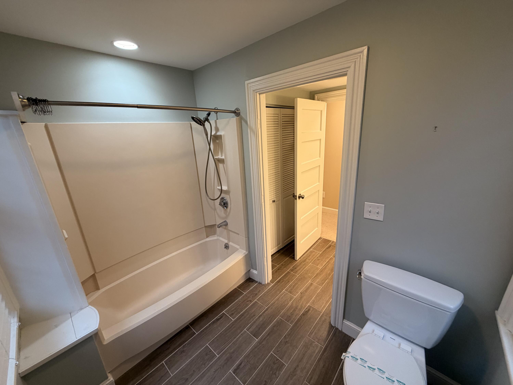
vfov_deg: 85.7
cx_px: 256
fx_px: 207
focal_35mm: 14
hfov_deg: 102.1
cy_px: 192
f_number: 2.2
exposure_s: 1/60
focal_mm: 2.22
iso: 160
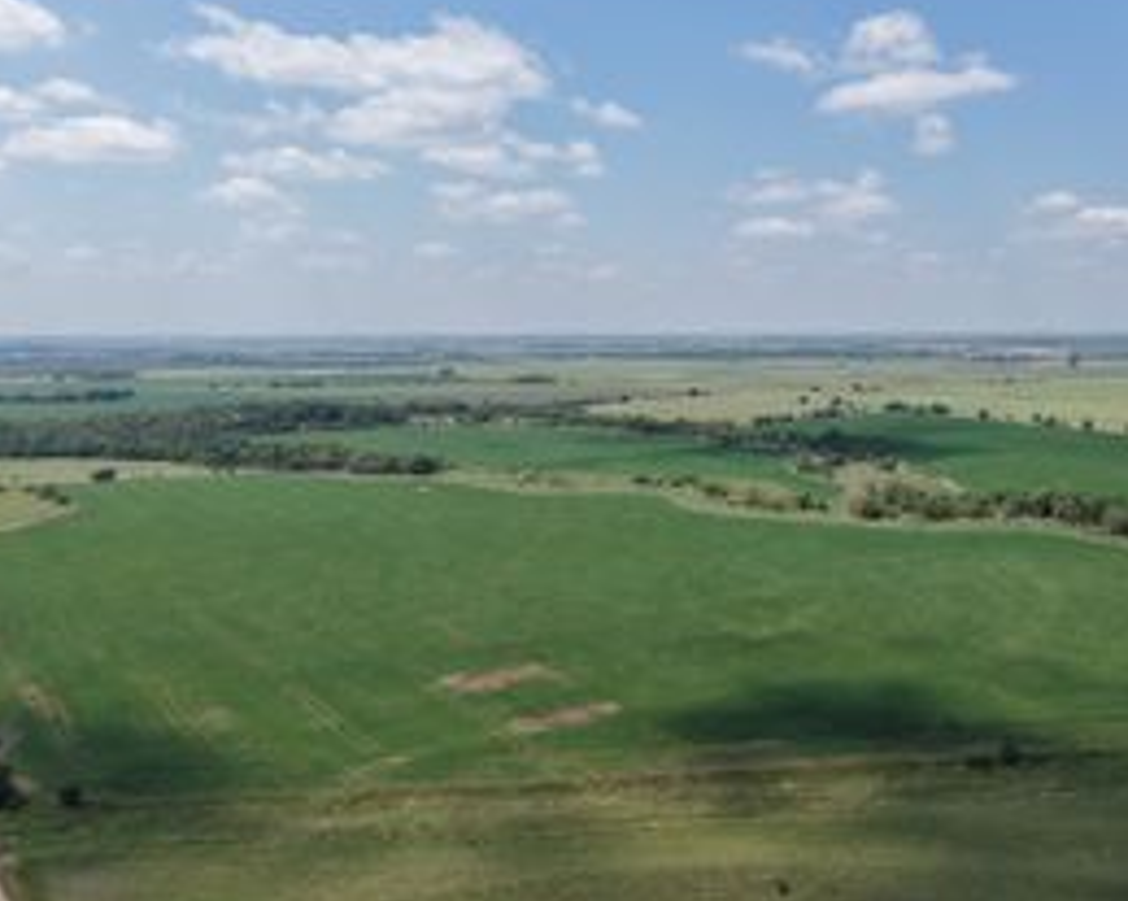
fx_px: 1302
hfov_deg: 46.1
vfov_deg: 38.1
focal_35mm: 39
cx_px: 760
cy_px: 359
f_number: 1.8
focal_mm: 8.67
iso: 160
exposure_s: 1/4000
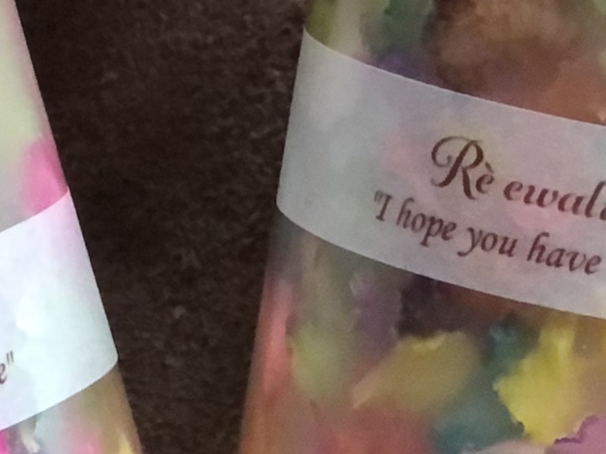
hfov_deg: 6.7
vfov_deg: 5.0
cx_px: 55
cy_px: -17
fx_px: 5145
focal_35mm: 294
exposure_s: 1/30
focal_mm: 6.6
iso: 320
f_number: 2.8
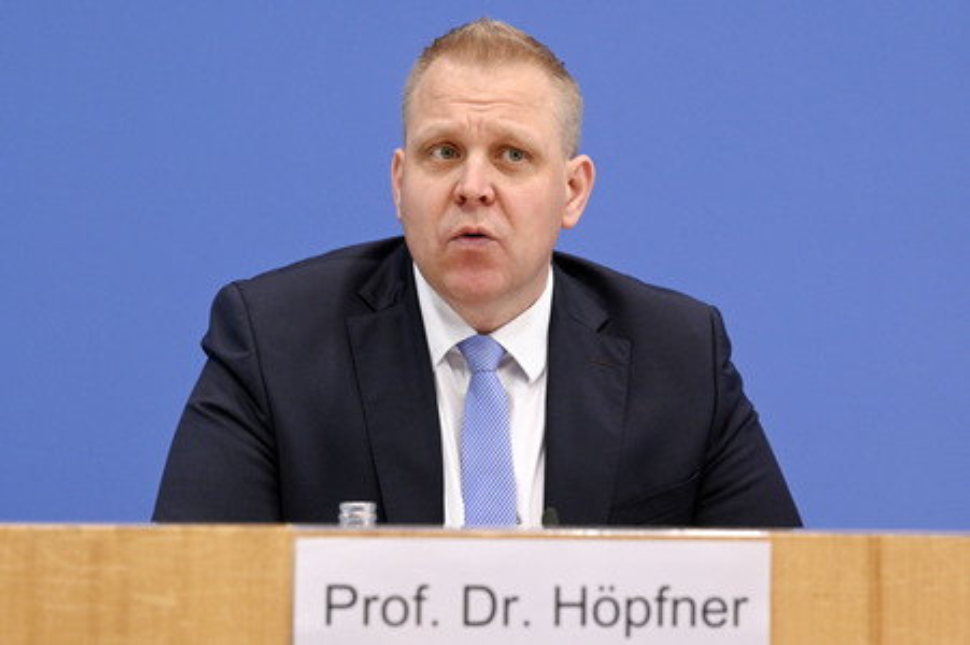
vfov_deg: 15.9
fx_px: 2315
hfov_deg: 23.7
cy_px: 322
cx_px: 485
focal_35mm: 86
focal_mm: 86
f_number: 6.3
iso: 5000
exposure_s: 1/640
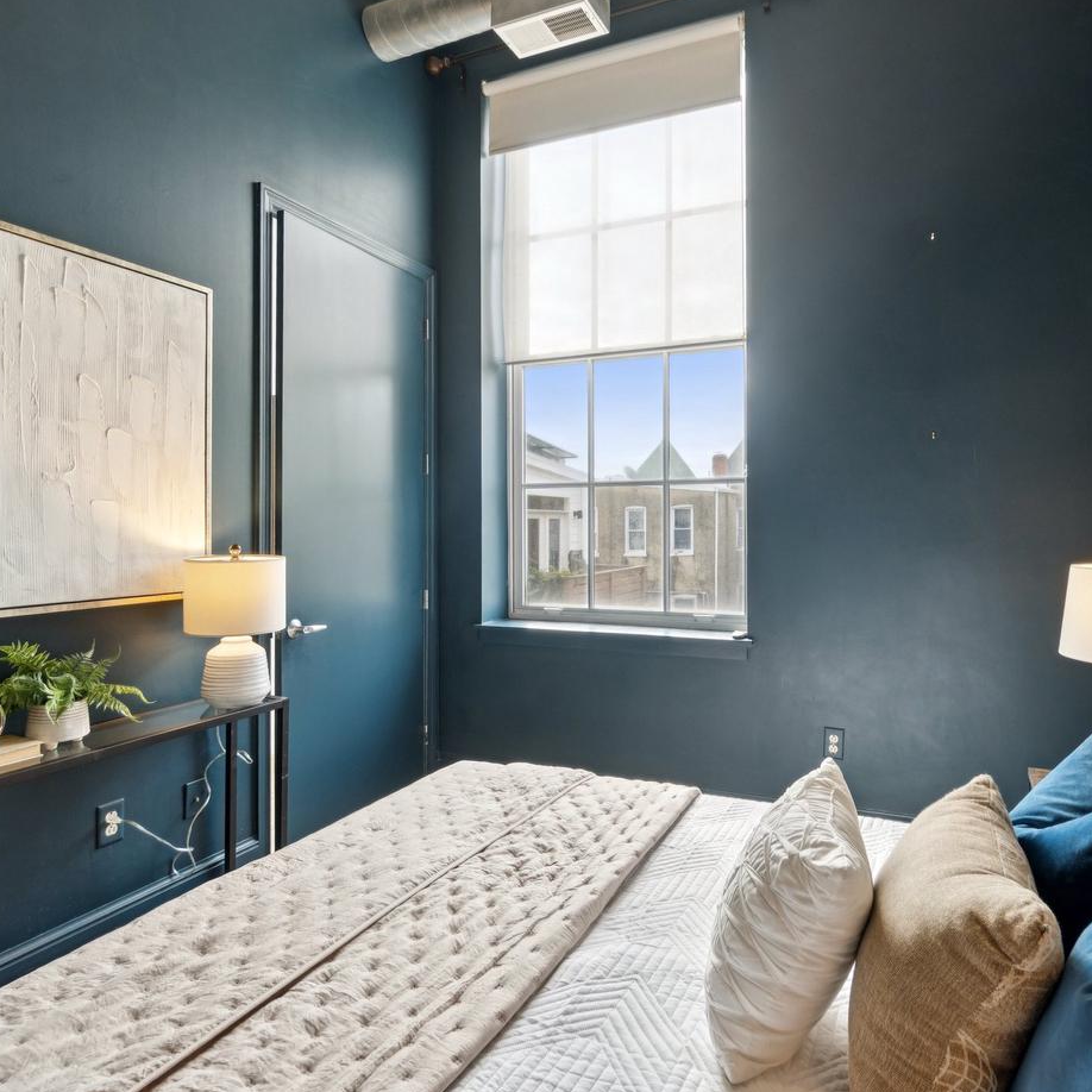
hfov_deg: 74.3
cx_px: 638
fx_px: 714
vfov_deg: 74.8
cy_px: 526
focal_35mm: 20
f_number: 7.1
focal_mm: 10
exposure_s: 1/13
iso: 200
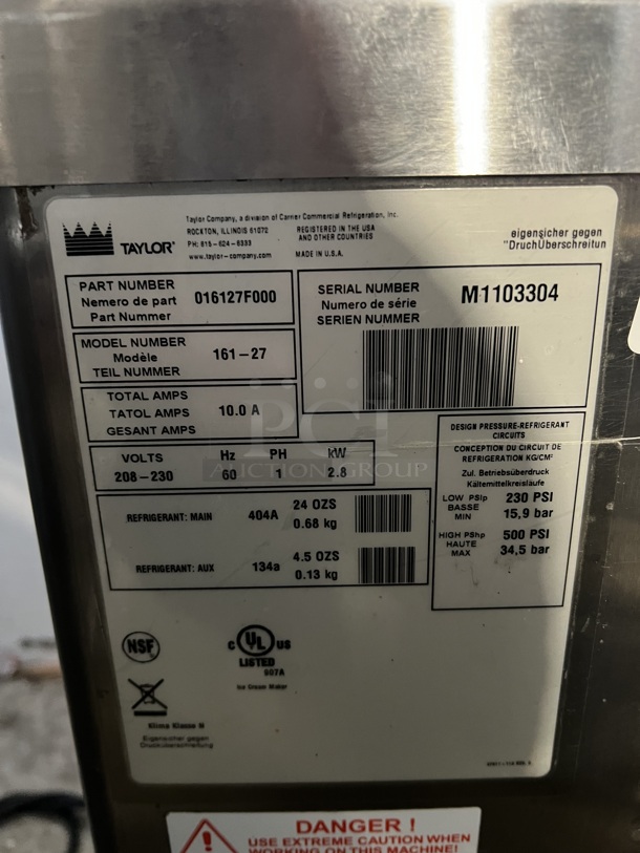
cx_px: 320
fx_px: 641
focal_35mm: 26
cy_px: 426
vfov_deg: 67.3
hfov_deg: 53.1
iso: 500
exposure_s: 1/30
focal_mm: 5.7
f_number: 1.5
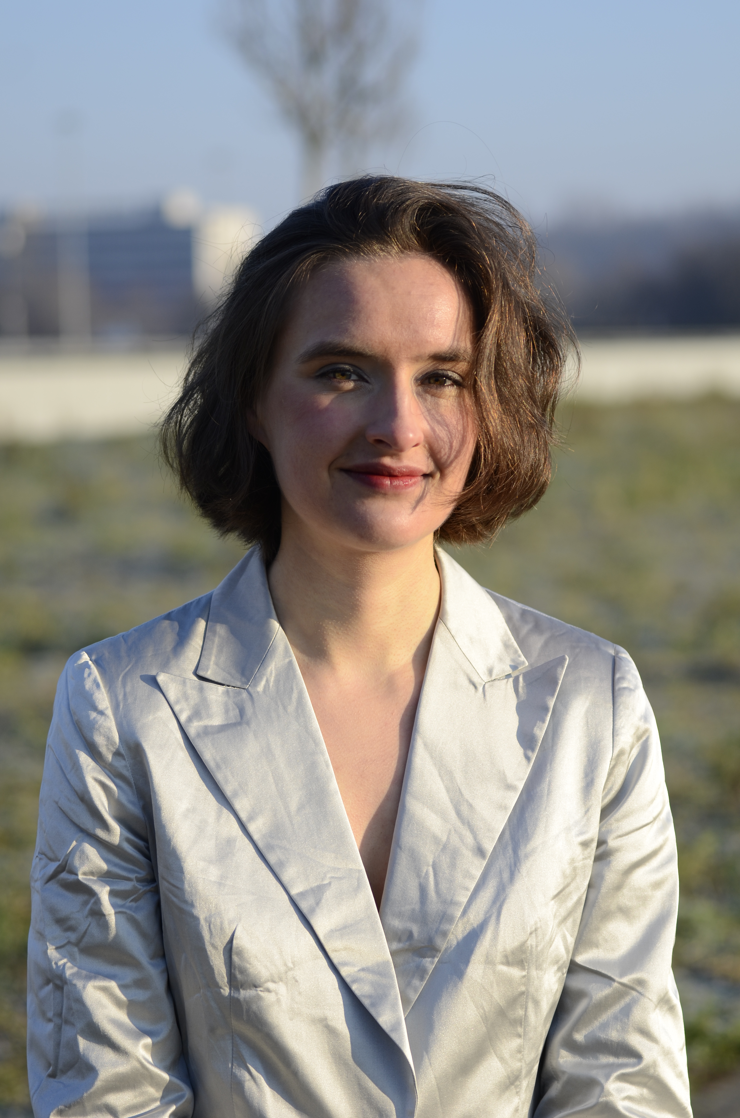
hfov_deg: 13.0
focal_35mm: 105
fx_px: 3252
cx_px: 370
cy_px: 559
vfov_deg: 19.5
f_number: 2.8
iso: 125
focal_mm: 70
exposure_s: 1/1250
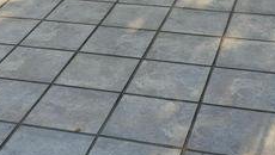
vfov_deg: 13.3
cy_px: -63
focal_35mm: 87
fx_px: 635
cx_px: 79
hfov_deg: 24.2
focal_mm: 6.3
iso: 10
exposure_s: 1/257
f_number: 1.7
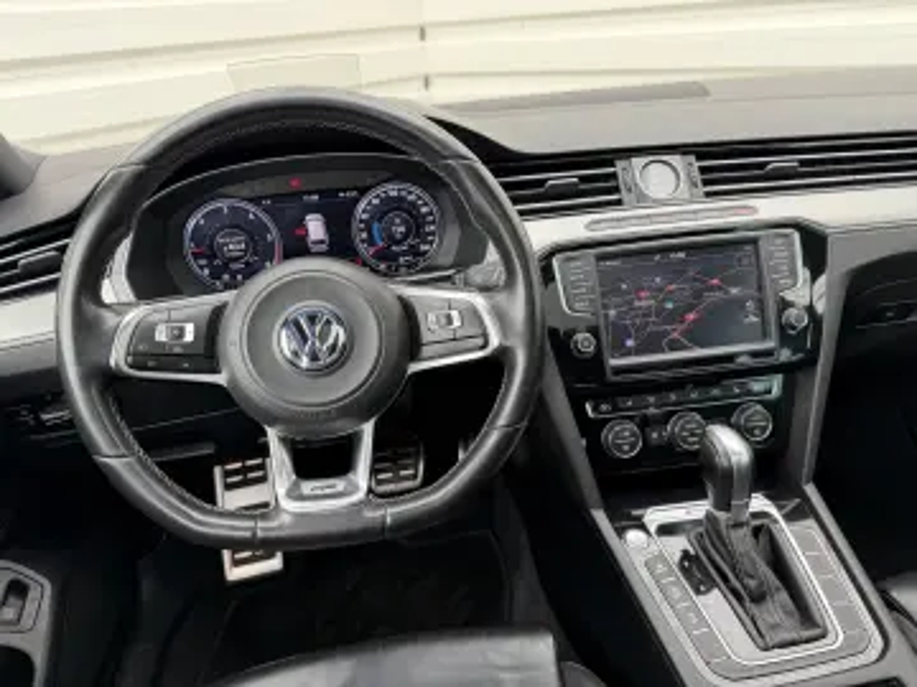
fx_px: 636
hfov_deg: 71.6
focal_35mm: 24
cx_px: 458
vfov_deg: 56.8
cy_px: 344
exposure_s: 1/182
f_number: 1.78
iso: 80
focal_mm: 6.76
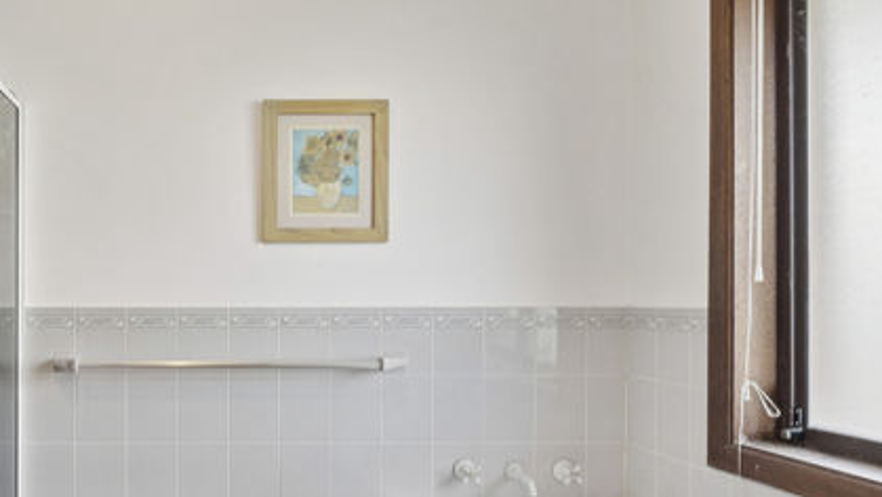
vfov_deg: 35.5
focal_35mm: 33
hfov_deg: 56.4
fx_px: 772
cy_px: 306
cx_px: 217
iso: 800
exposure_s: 1/80
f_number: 7.1
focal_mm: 16.5
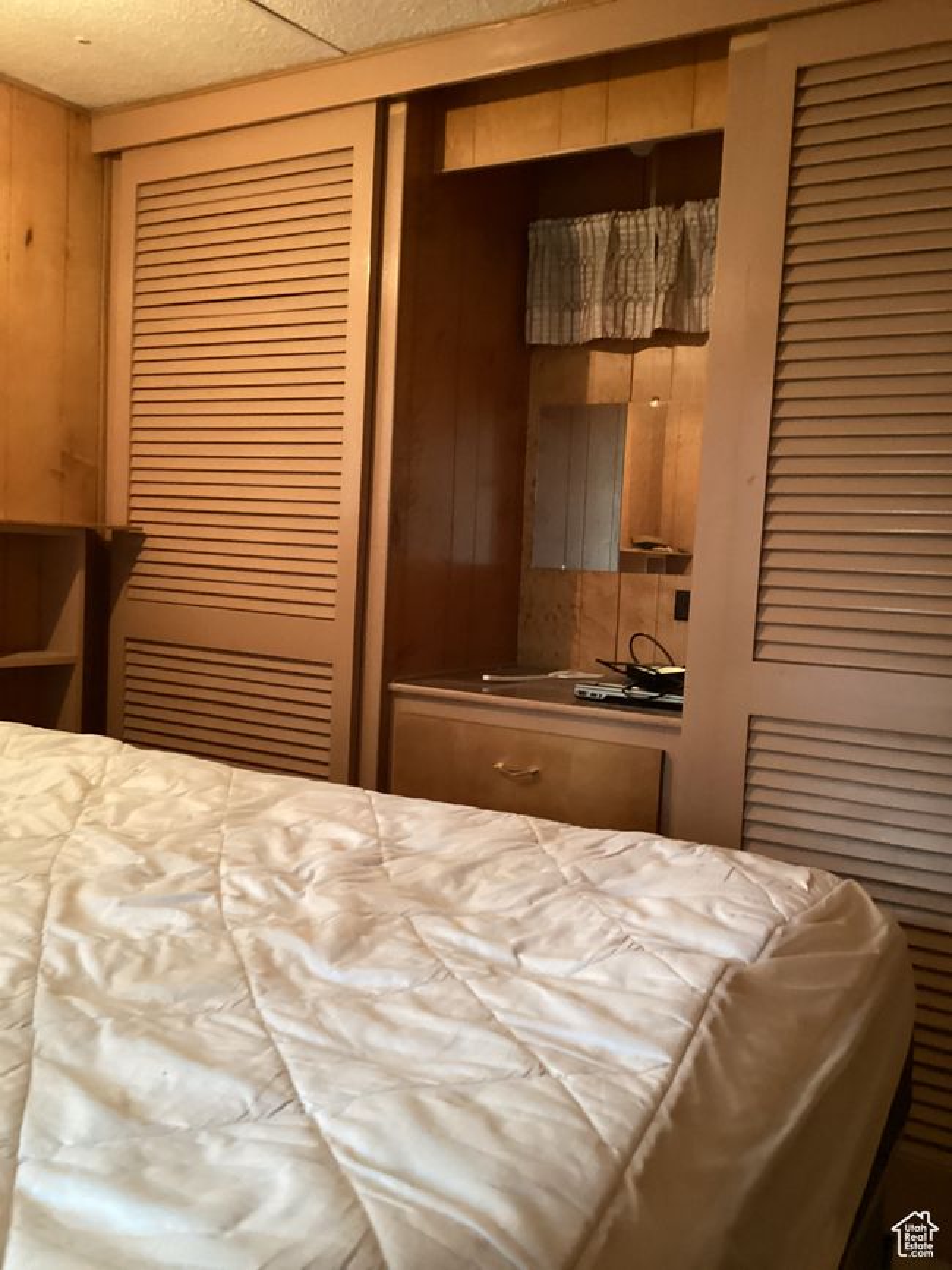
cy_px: 635
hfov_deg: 45.4
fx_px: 1137
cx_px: 476
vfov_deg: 58.4
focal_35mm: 31
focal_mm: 3.3
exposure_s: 1/30
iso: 320
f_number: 2.4
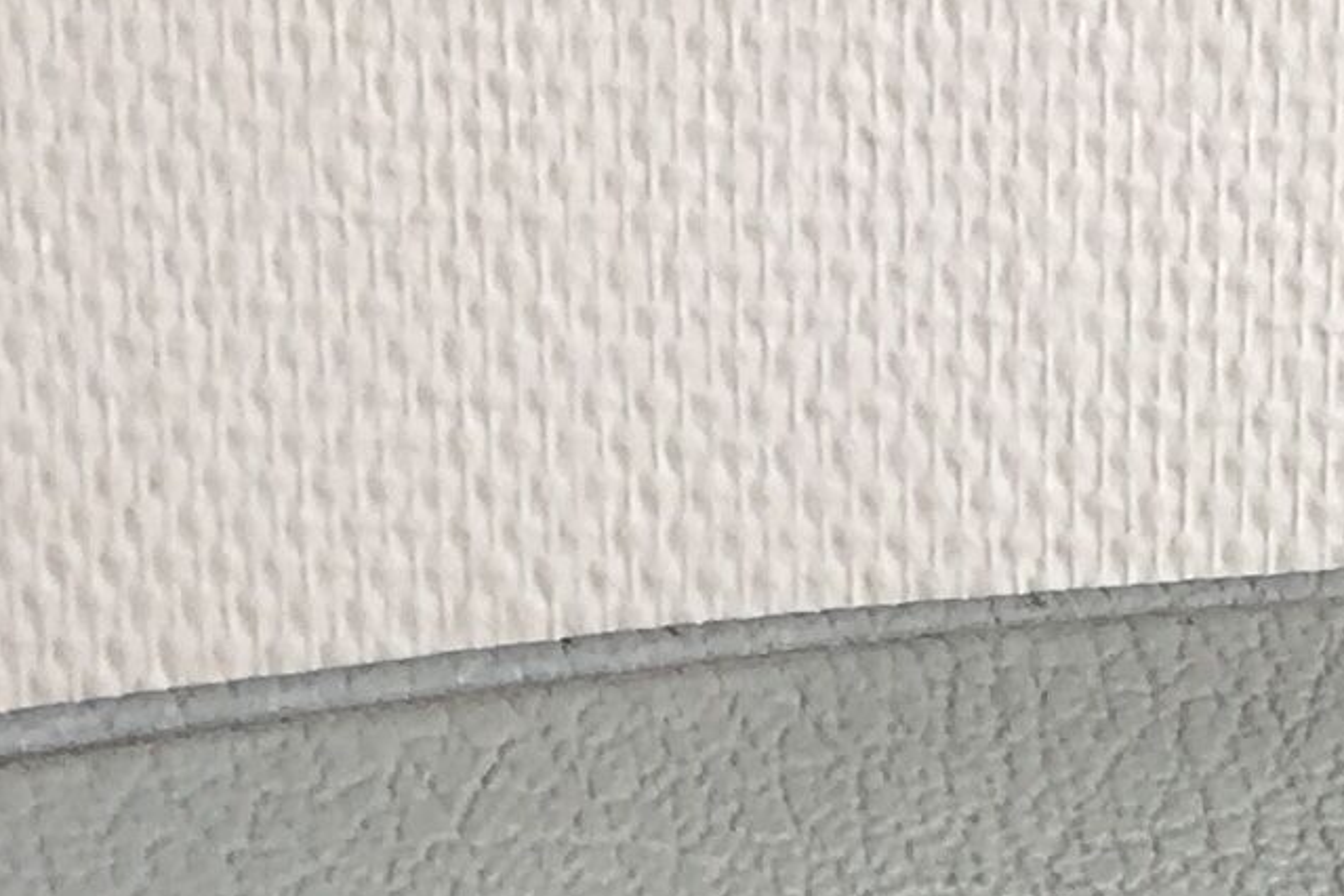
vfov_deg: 8.1
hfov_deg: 13.2
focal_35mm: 154
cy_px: 2253
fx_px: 5749
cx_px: 1291
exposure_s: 1/100
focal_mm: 4.15
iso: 50
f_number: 2.2
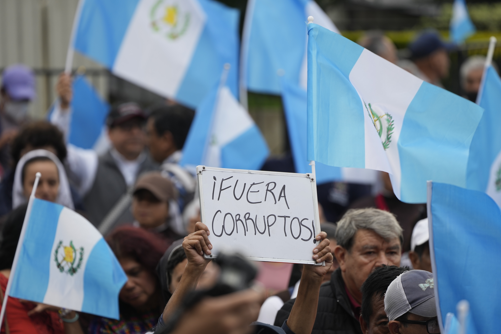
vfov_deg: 4.4
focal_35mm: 310
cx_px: 258
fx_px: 4314
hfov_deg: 6.6
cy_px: 168
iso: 320
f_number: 5.6
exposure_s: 1/200
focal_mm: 297
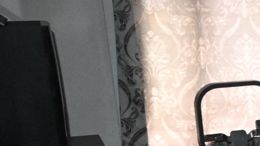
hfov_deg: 15.8
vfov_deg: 10.9
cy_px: 196
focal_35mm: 108
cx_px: 515
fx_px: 744
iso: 5000
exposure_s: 1/60
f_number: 3.5
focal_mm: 16
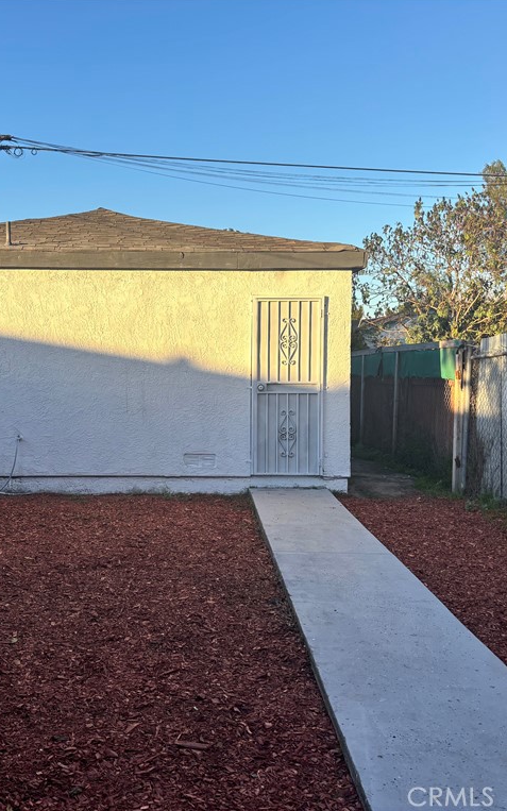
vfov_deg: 52.7
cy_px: 404
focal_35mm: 37
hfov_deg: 34.1
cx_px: 159
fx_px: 818
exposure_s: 1/1220
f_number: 1.6
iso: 50
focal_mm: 5.96
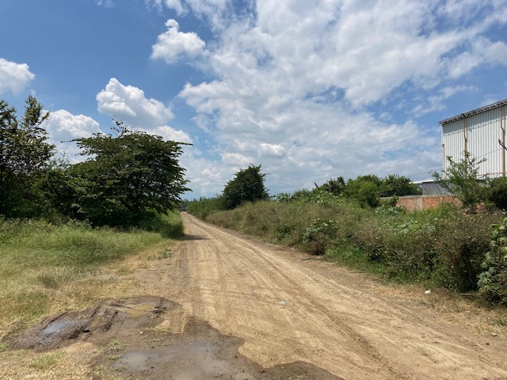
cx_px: 254
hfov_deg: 63.4
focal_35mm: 28
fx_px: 410
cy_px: 190
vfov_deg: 49.7
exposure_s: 1/4367
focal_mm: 3.99
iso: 25
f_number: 1.8
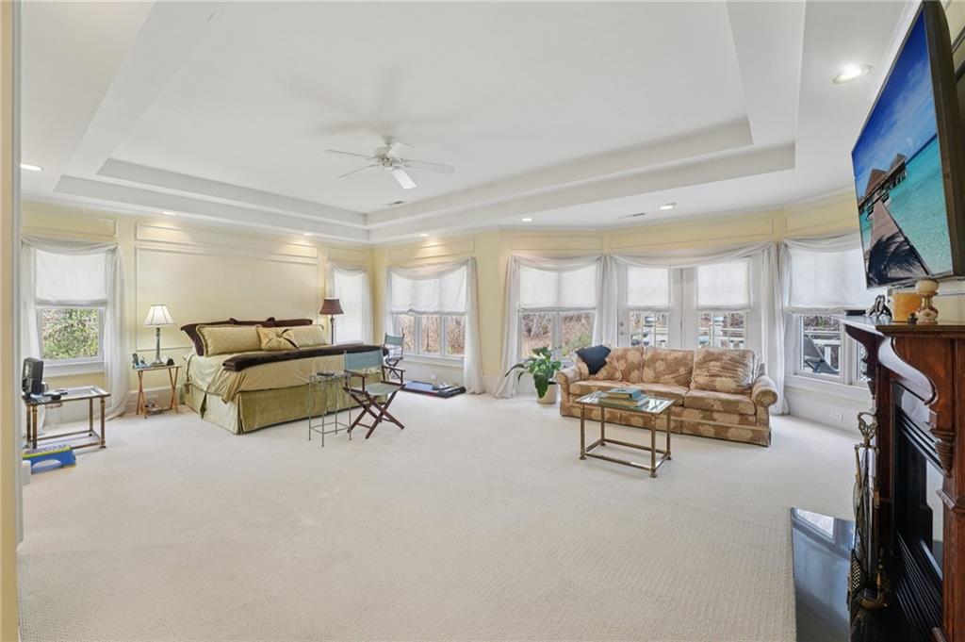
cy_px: 321
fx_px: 375
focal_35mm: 14
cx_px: 482
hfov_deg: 104.3
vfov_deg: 81.1
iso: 320
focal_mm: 14
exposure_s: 1/13
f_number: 8
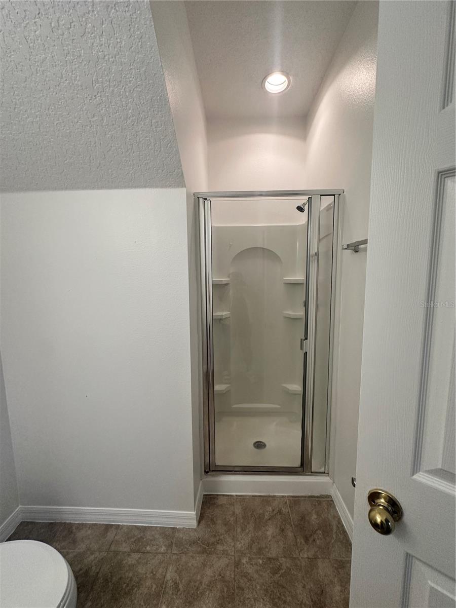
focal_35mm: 14
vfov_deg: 102.1
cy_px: 304
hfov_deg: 85.7
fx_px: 246
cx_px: 228
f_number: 2.2
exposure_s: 1/120
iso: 250
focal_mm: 2.22
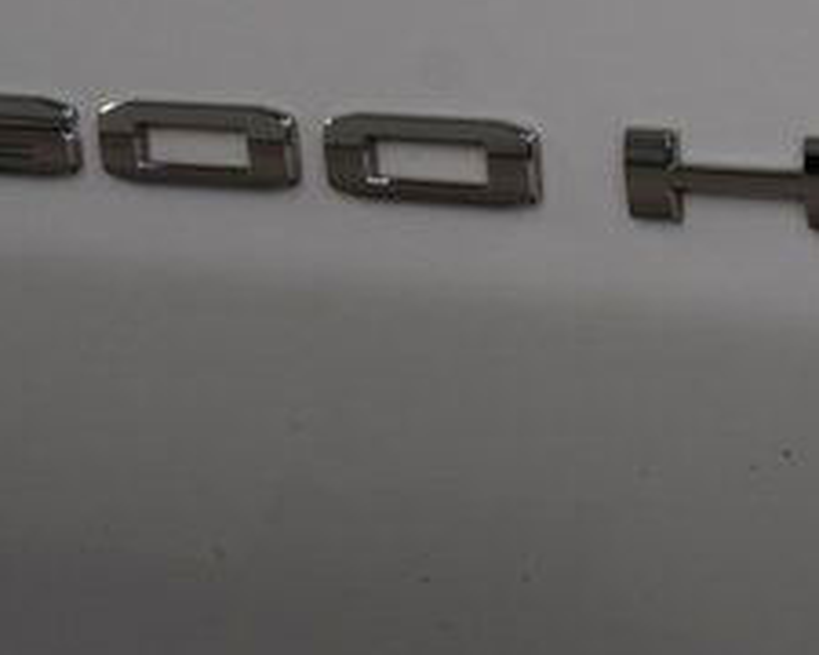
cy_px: 166
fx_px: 3878
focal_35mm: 160
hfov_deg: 12.0
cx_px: 517
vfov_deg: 9.6
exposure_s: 1/60
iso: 1100
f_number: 8
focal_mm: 40
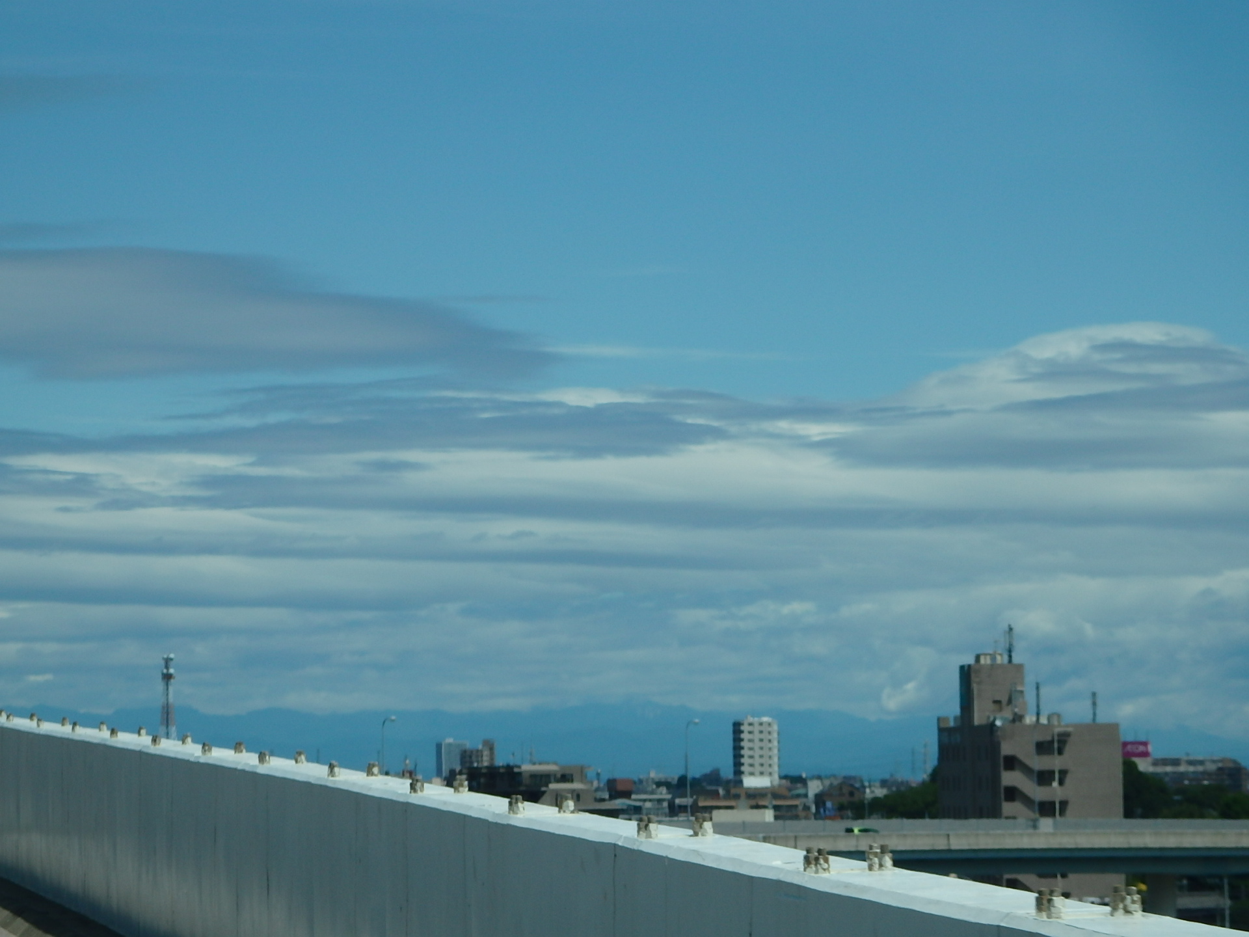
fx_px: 5557
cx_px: 624
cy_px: 468
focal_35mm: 154
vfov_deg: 9.6
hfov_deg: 12.8
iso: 125
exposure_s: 1/1000
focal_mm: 27.5
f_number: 5.5
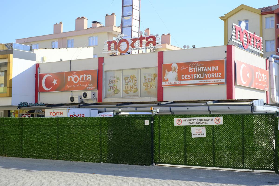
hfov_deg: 37.5
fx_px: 411
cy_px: 93
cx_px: 140
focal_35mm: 53
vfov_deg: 25.5
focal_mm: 35
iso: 320
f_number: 4
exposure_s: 1/480
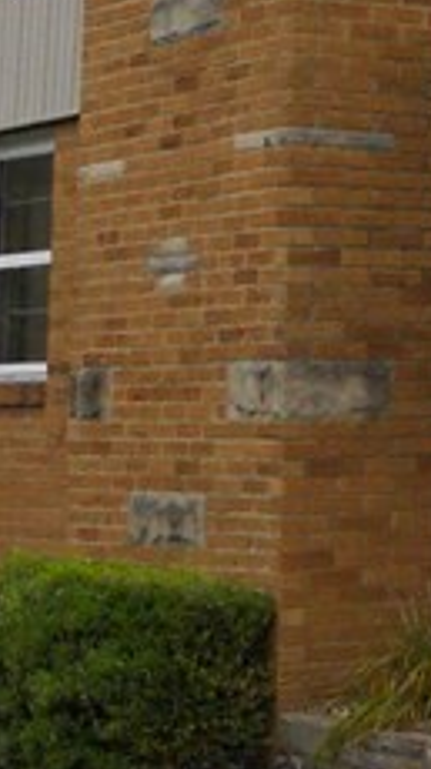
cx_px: 1223
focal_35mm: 136
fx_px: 2769
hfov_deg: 7.9
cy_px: 57
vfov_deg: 15.6
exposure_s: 1/250
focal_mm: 5
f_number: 2.7
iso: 250
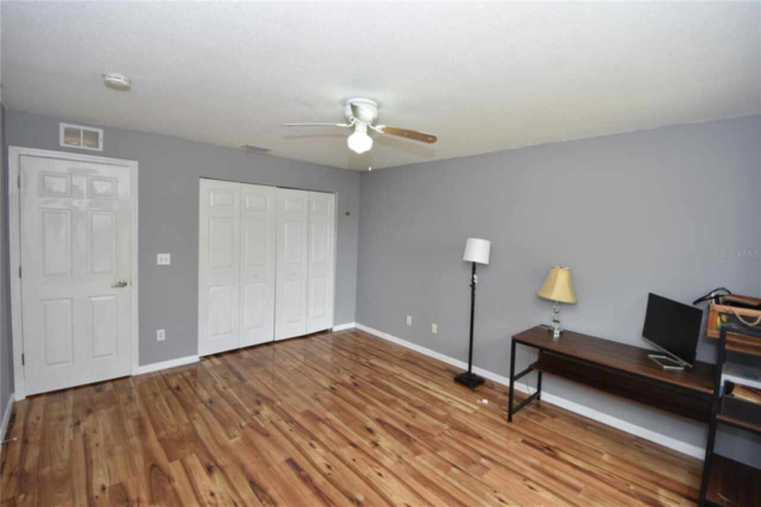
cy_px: 254
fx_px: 317
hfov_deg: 100.4
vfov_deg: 77.3
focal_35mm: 15
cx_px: 380
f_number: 4
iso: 250
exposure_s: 1/60
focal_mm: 10
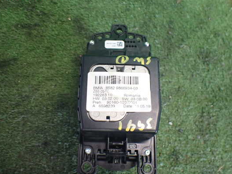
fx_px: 228
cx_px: 111
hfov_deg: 53.9
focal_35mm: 34
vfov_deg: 41.8
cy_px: 89
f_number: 2.3
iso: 800
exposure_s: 1/80
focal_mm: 5.4
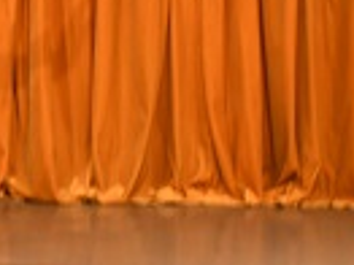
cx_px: -195
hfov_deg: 8.0
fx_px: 2473
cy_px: -88
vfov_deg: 6.1
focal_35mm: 242
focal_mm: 44
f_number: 4.8
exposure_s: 1/25
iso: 1250
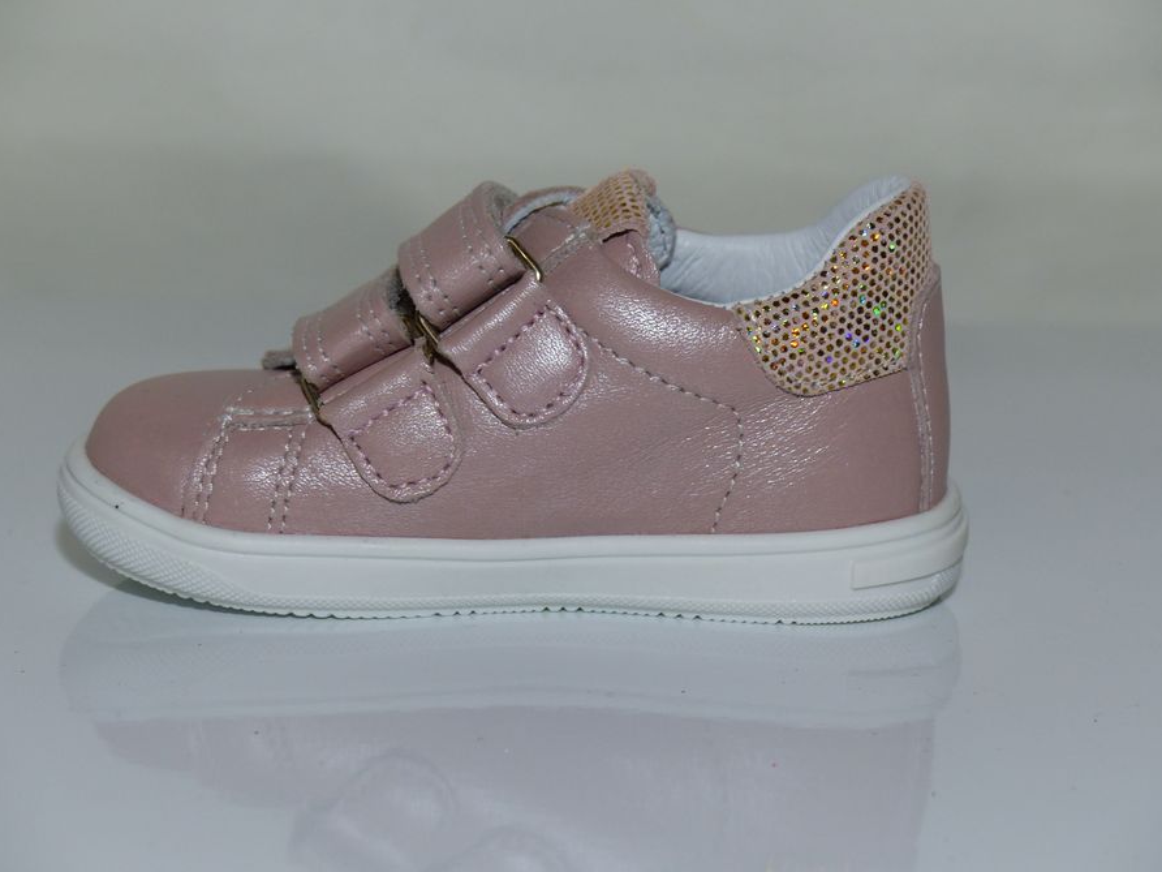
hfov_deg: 17.1
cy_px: 437
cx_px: 580
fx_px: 3860
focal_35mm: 115
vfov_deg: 12.9
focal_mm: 20.5
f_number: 3.2
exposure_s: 1/125
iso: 100
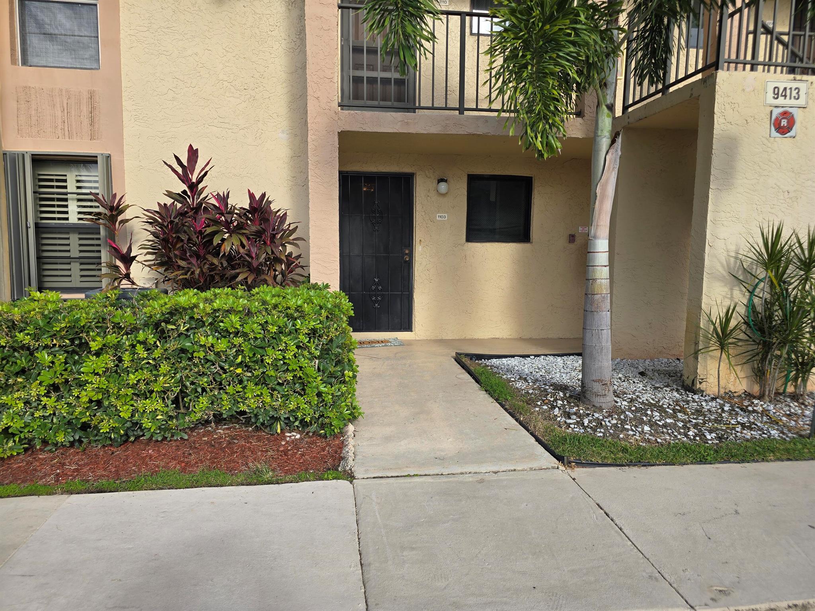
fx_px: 542
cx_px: 408
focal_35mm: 23
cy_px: 306
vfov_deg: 58.9
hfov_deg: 73.9
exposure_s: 1/490
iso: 12
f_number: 1.7
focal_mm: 6.3
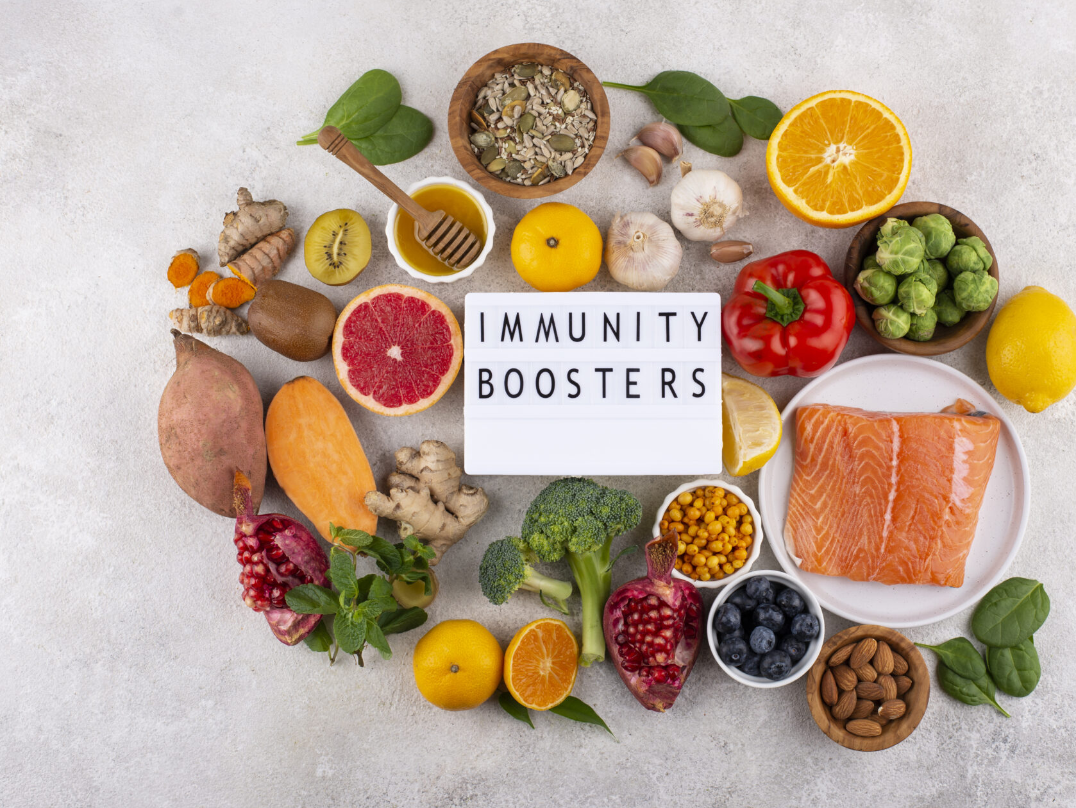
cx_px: 610
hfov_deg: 34.9
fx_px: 1710
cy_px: 408
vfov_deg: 26.6
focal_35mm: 55
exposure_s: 1/100
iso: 100
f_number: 8
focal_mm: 50
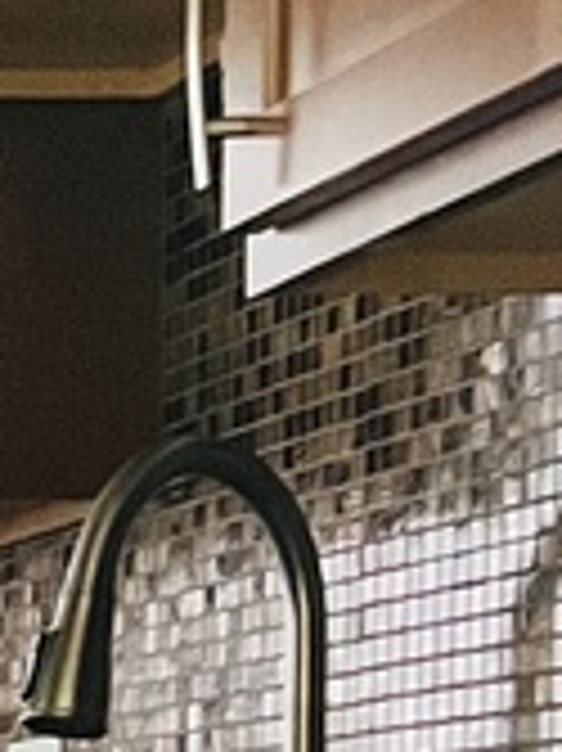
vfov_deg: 11.3
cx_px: -998
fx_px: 3641
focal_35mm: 168
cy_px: 1117
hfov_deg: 7.9
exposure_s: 1/40
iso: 500
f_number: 1.5
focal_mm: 5.7
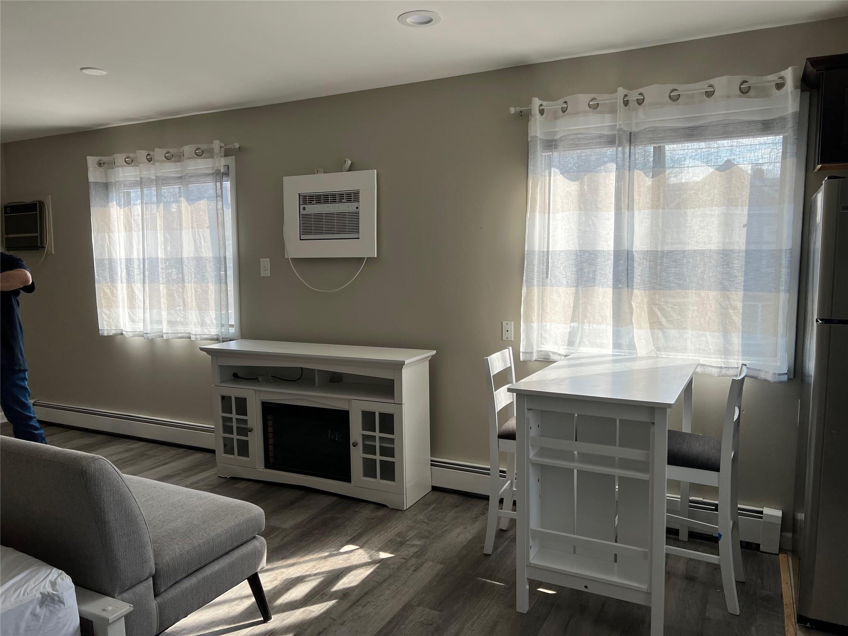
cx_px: 424
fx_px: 637
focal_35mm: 26
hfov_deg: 67.3
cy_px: 318
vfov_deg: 53.1
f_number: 1.5
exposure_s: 1/658
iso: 50
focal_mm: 5.7
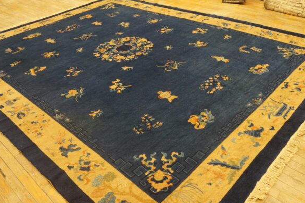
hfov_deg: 60.3
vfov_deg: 42.3
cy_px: 104
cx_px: 152
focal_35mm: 31
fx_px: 263
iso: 1600
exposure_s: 1/60
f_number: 4
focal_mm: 20
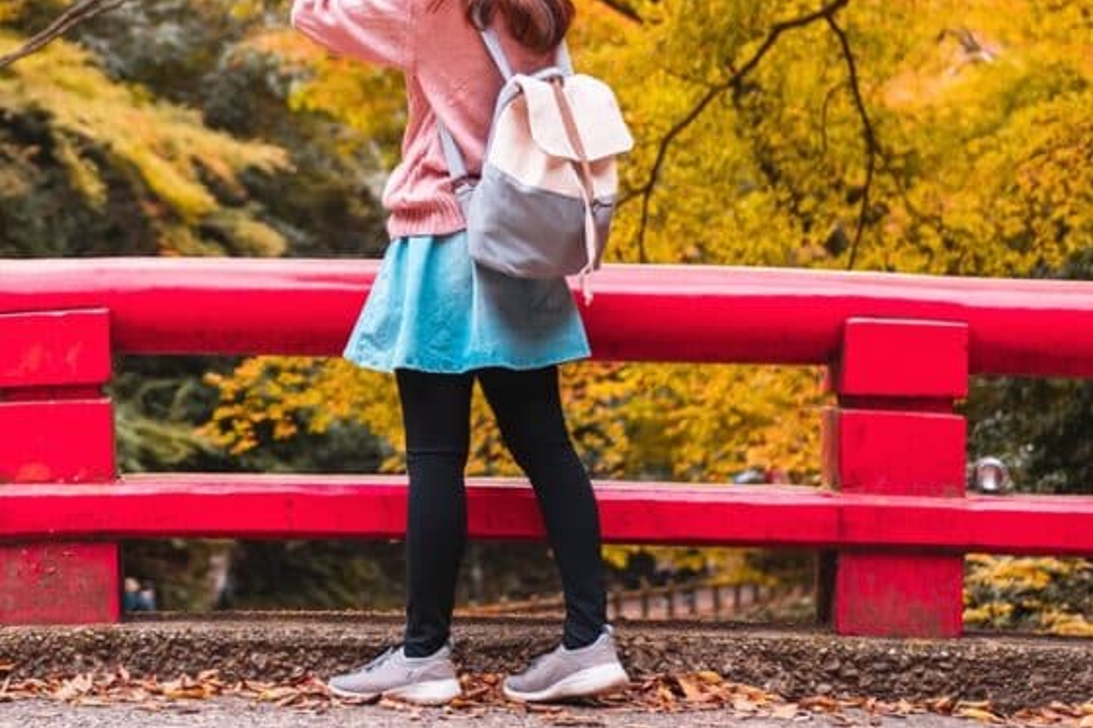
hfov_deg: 20.9
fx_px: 2944
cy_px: 71
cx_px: 281
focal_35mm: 97
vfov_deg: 14.0
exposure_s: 1/400
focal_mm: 35
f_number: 2
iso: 200
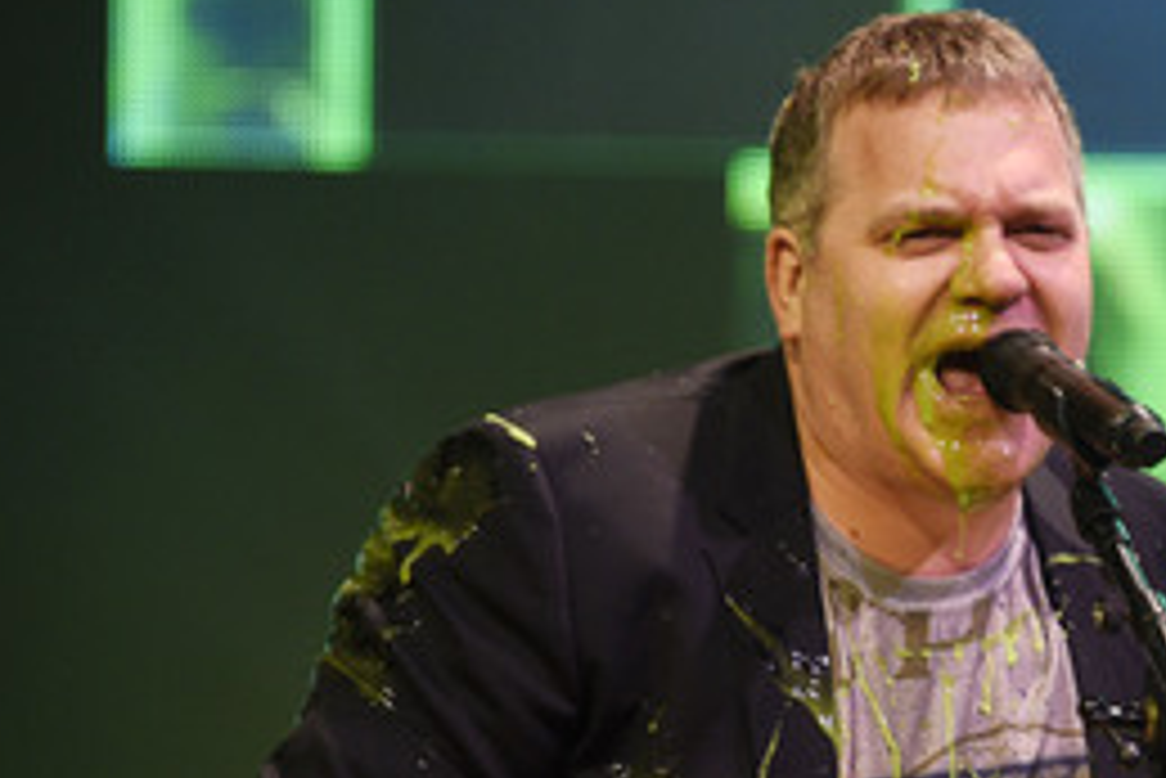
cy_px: 540
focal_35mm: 521
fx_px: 16883
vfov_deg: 2.6
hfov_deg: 4.0
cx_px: 869
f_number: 5.6
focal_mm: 300
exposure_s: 1/125
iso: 2500
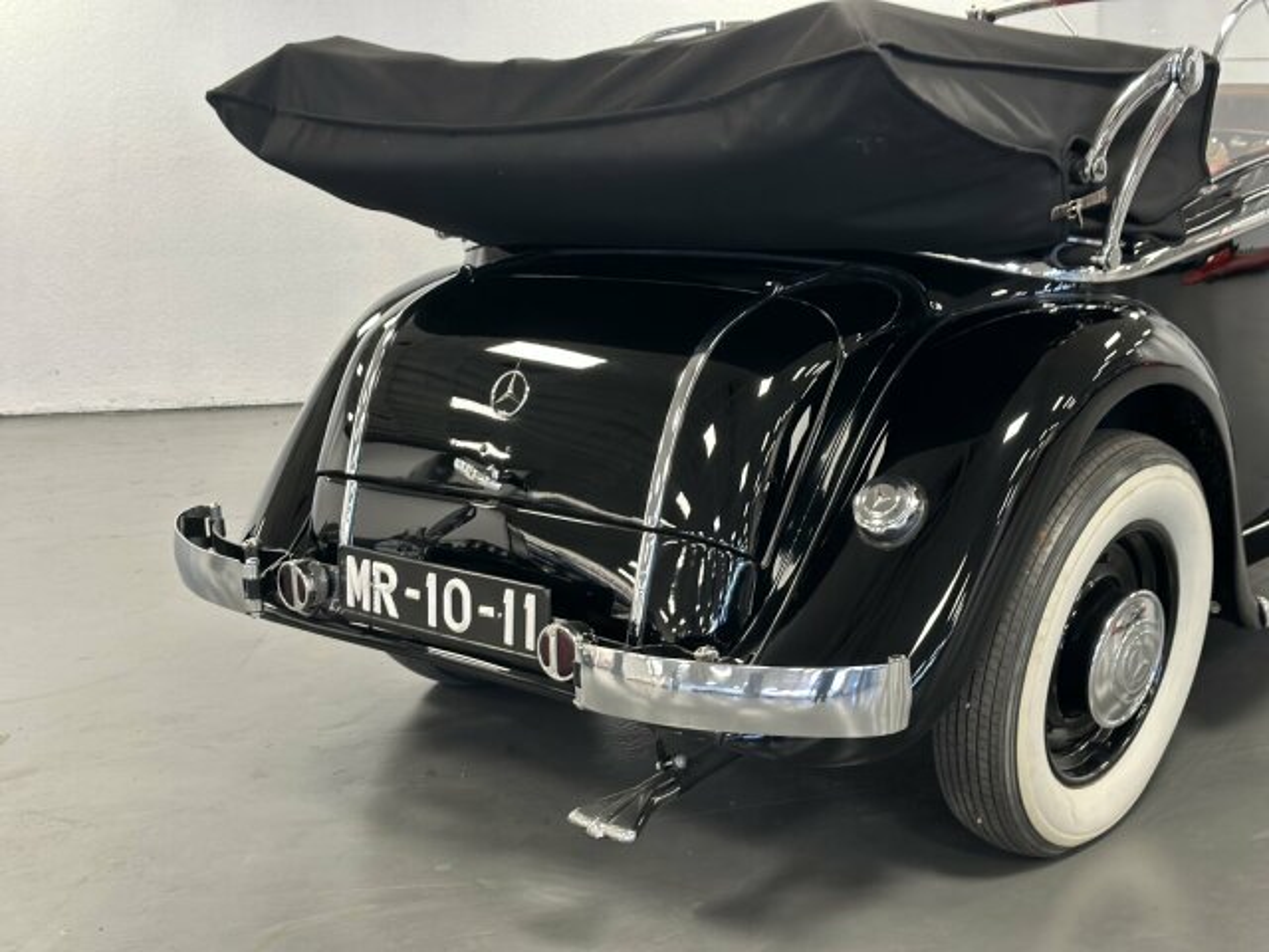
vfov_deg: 30.3
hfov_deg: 39.7
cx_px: 634
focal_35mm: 48
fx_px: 1760
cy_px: 476
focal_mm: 6.86
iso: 200
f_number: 1.78
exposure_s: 1/33
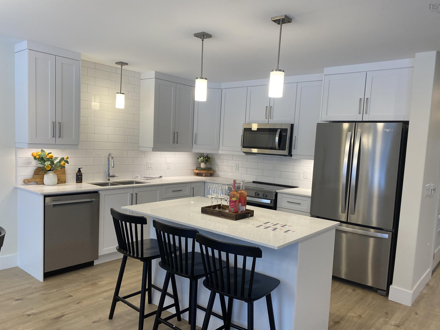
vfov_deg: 51.4
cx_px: 226
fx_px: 343
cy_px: 170
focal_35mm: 27
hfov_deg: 65.3
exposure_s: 1/120
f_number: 1.8
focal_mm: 4.25
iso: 125
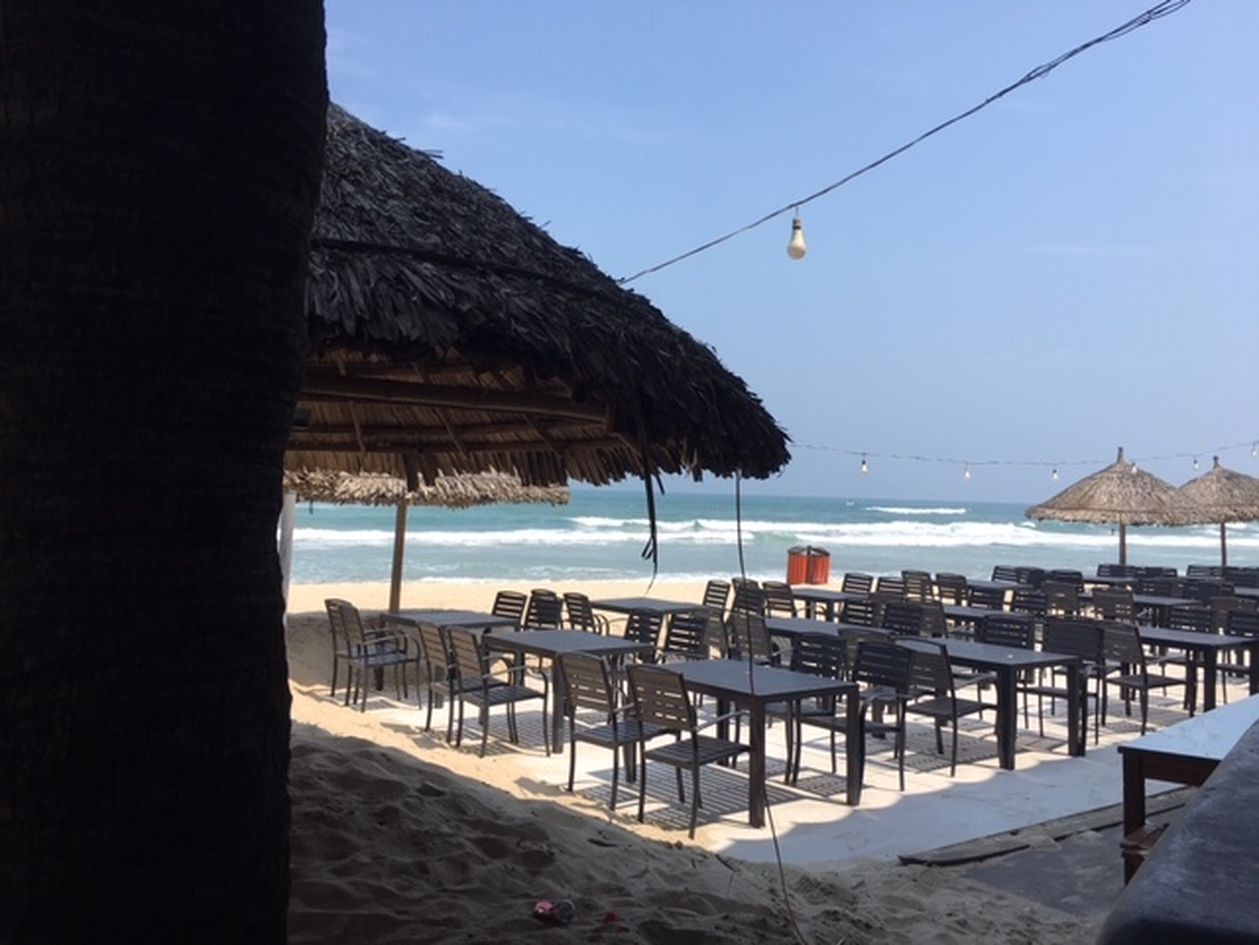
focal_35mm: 29
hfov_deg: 61.7
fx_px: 1055
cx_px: 630
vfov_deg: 48.2
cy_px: 472
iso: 25
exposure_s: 1/1202
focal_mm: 4.15
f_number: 2.2
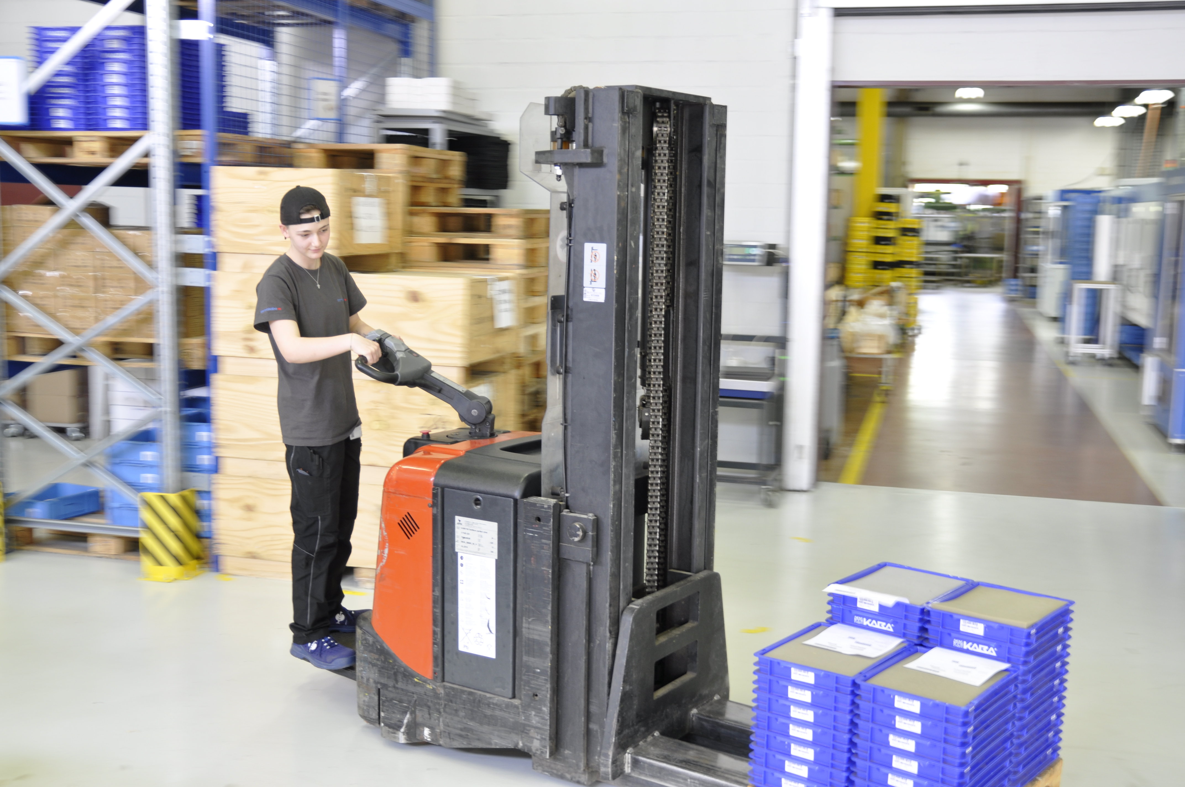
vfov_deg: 30.8
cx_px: 592
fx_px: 1430
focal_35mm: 44
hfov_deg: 45.0
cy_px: 394
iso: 200
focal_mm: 29
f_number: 3.3
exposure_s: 1/13
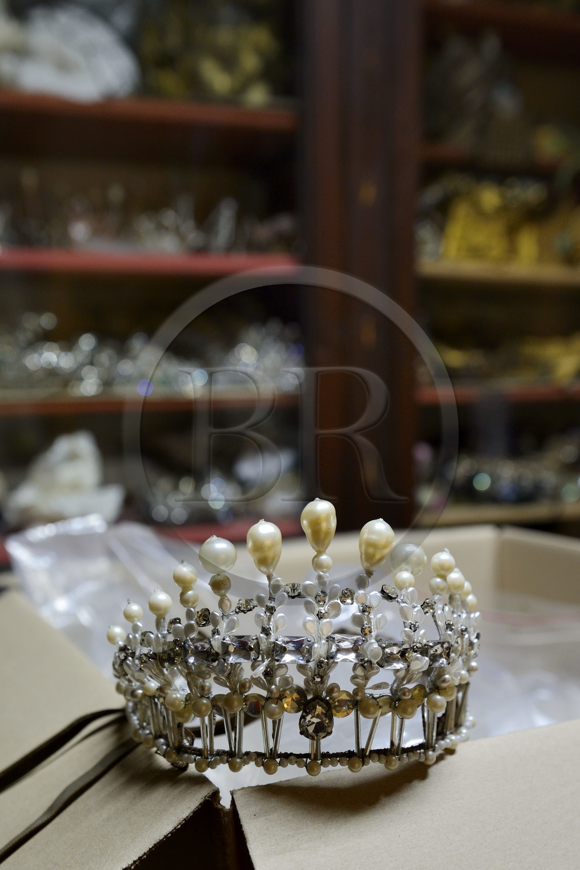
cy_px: 435
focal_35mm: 38
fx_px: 918
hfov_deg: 35.1
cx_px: 290
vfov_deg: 50.7
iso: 1600
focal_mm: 38
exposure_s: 1/80
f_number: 4
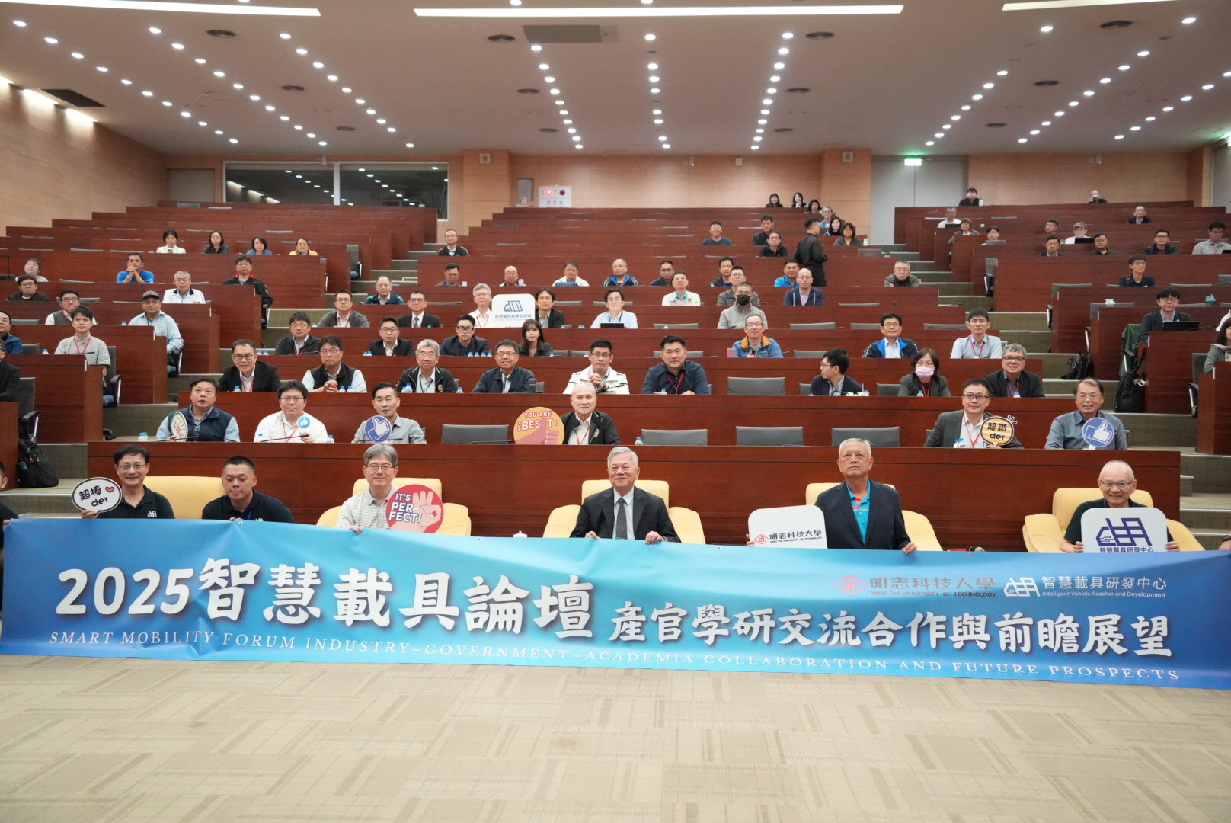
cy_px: 412
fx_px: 1232
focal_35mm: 36
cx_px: 616
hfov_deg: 53.1
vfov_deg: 36.9
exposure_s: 1/200
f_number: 4
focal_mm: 36
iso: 16000
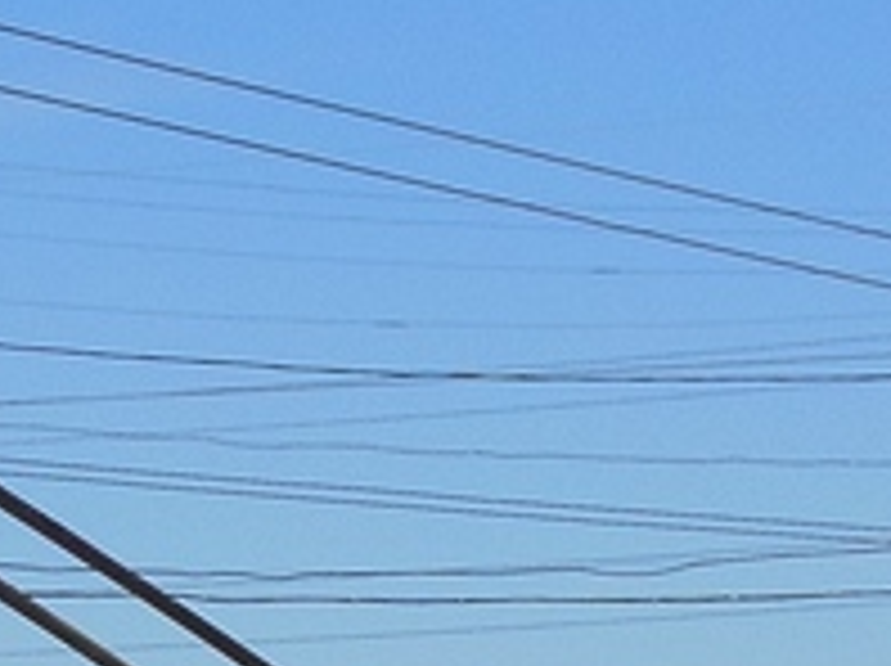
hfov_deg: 11.5
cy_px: 814
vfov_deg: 8.6
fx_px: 4396
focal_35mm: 171
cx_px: 58
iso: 125
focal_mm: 6
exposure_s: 1/2000
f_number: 3.5
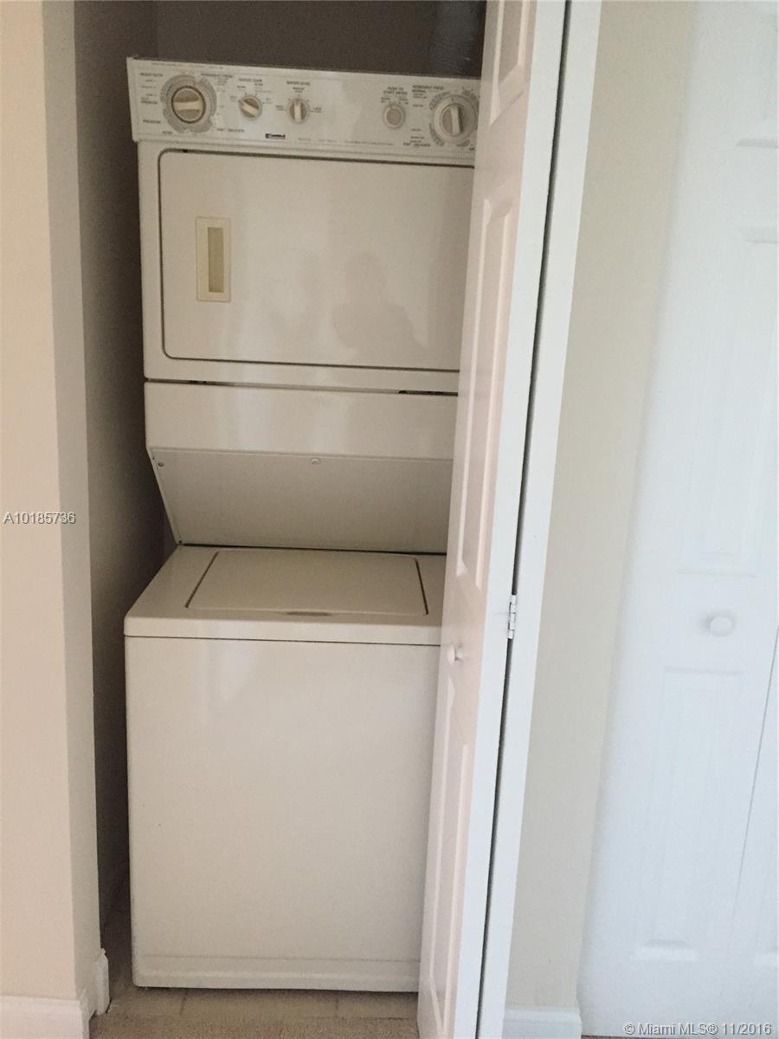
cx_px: 390
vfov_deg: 61.7
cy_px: 520
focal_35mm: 29
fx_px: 870
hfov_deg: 48.2
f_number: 2.2
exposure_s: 1/24
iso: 250
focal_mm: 4.15
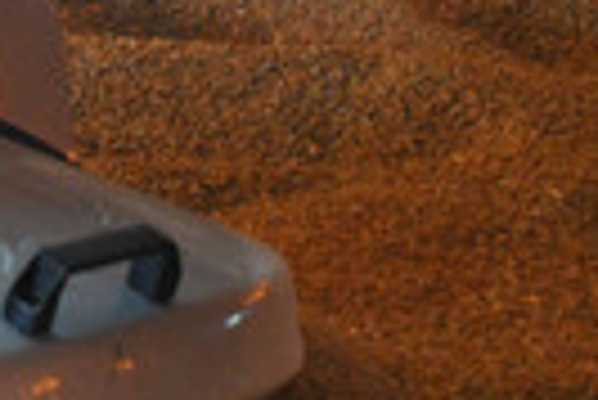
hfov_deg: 3.5
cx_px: -602
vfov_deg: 2.4
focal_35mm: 576
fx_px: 9578
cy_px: -79
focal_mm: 80
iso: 1400
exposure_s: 1/30
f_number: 5.3
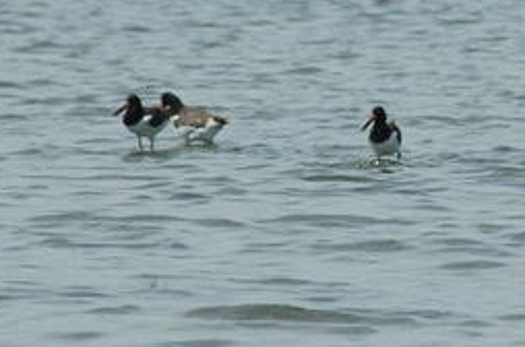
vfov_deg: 1.2
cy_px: 113
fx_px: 16525
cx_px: 415
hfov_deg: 1.8
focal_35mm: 1136
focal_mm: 300
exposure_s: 1/5000
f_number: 9
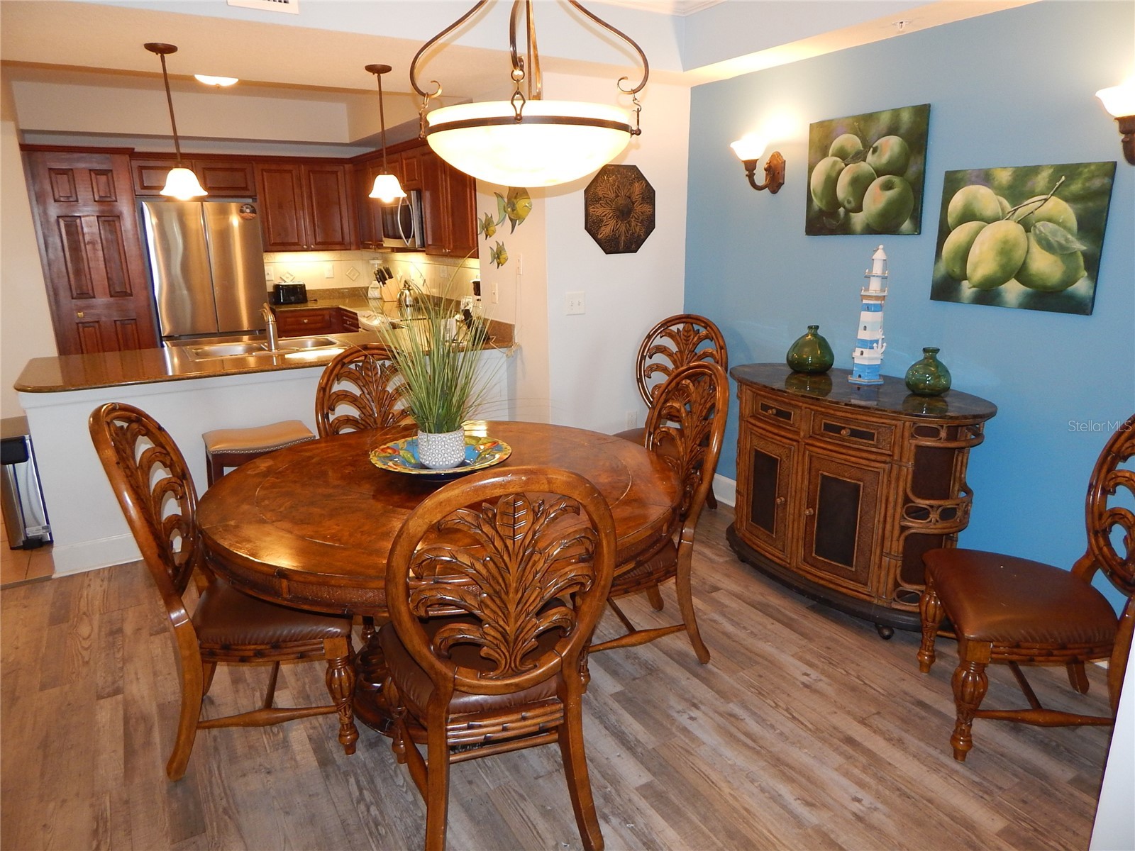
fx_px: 721
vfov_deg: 61.1
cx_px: 568
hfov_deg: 76.4
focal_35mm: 22
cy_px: 426
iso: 200
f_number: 3
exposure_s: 1/30
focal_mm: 4
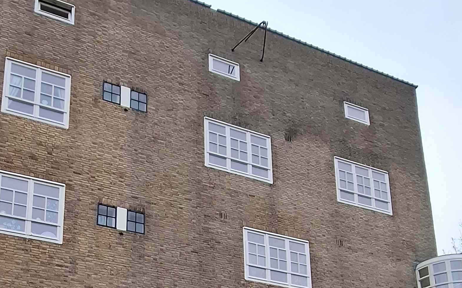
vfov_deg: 28.4
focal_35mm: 36
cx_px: 153
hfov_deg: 52.9
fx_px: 453
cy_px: 382
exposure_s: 1/332
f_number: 2.2
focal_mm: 1.74
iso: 40
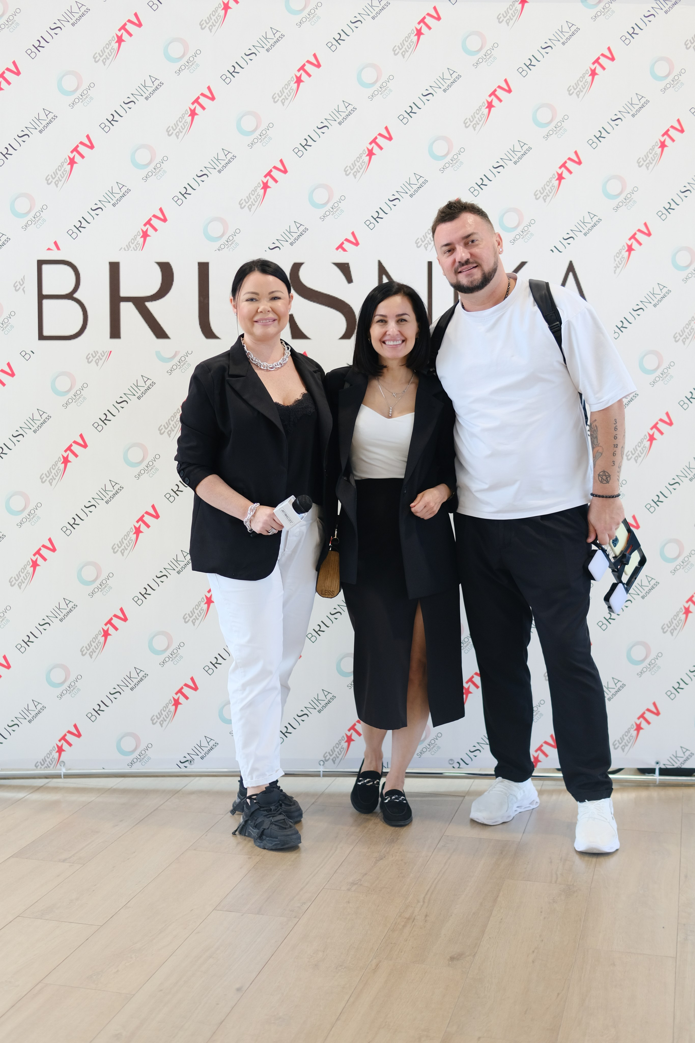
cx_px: 348
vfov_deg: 43.6
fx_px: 1303
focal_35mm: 45
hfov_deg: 29.9
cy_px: 522
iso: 400
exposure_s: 1/60
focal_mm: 30
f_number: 1.6
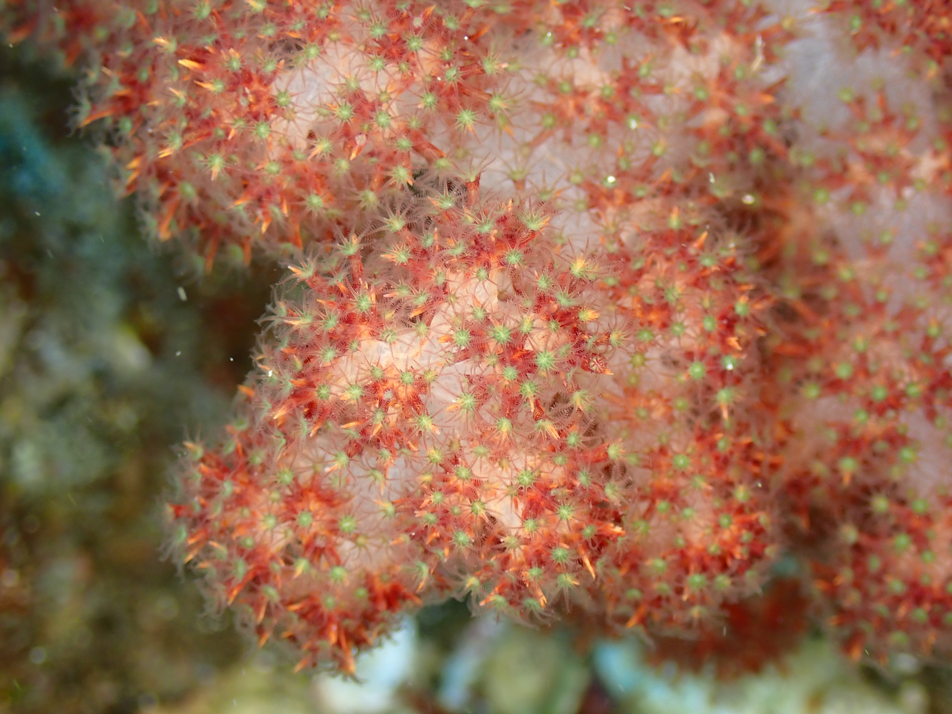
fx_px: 2118
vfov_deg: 19.1
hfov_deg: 25.3
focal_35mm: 77
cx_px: 476
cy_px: 357
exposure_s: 1/200
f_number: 4.1
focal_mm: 13.65
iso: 200
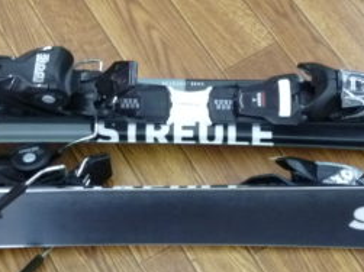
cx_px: 210
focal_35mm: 86
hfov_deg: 22.7
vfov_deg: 17.2
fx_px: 904
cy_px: 129
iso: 400
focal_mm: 6.4
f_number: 3.5
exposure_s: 1/25
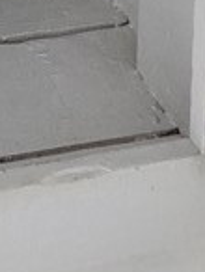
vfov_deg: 12.1
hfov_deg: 14.1
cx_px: -181
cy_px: -505
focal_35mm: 91
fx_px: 716
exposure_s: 1/60
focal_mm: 2.2
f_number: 2.2
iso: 200
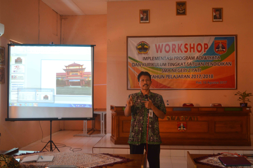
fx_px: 284
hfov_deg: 48.0
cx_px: 126
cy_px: 84
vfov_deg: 33.0
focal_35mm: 40
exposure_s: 1/15
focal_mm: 27
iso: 720
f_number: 4
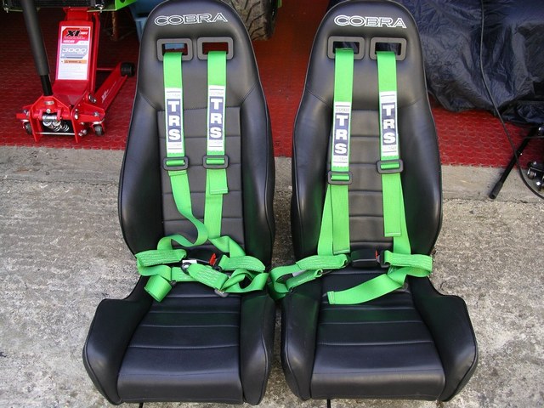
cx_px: 272
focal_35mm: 37
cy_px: 204
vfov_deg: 38.7
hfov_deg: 50.1
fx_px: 581
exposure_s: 1/109
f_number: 2.8
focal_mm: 7.8
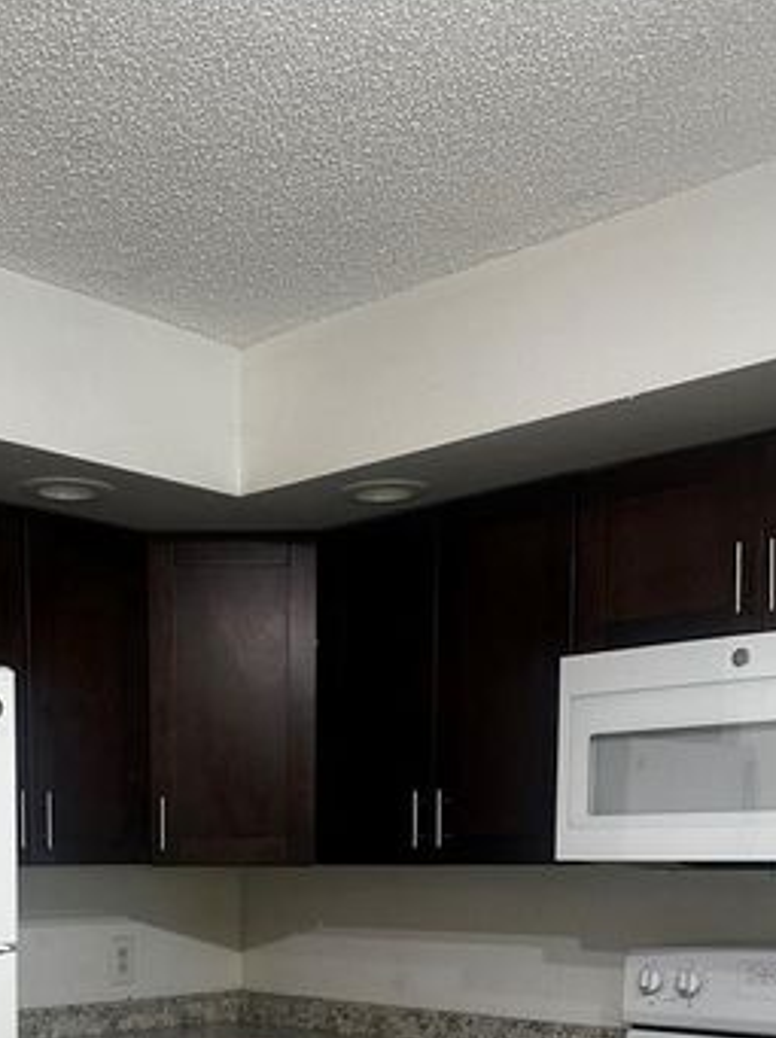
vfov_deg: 37.3
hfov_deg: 30.6
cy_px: 973
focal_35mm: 47
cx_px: 256
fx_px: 1407
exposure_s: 1/60
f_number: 1.78
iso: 250
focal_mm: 6.86
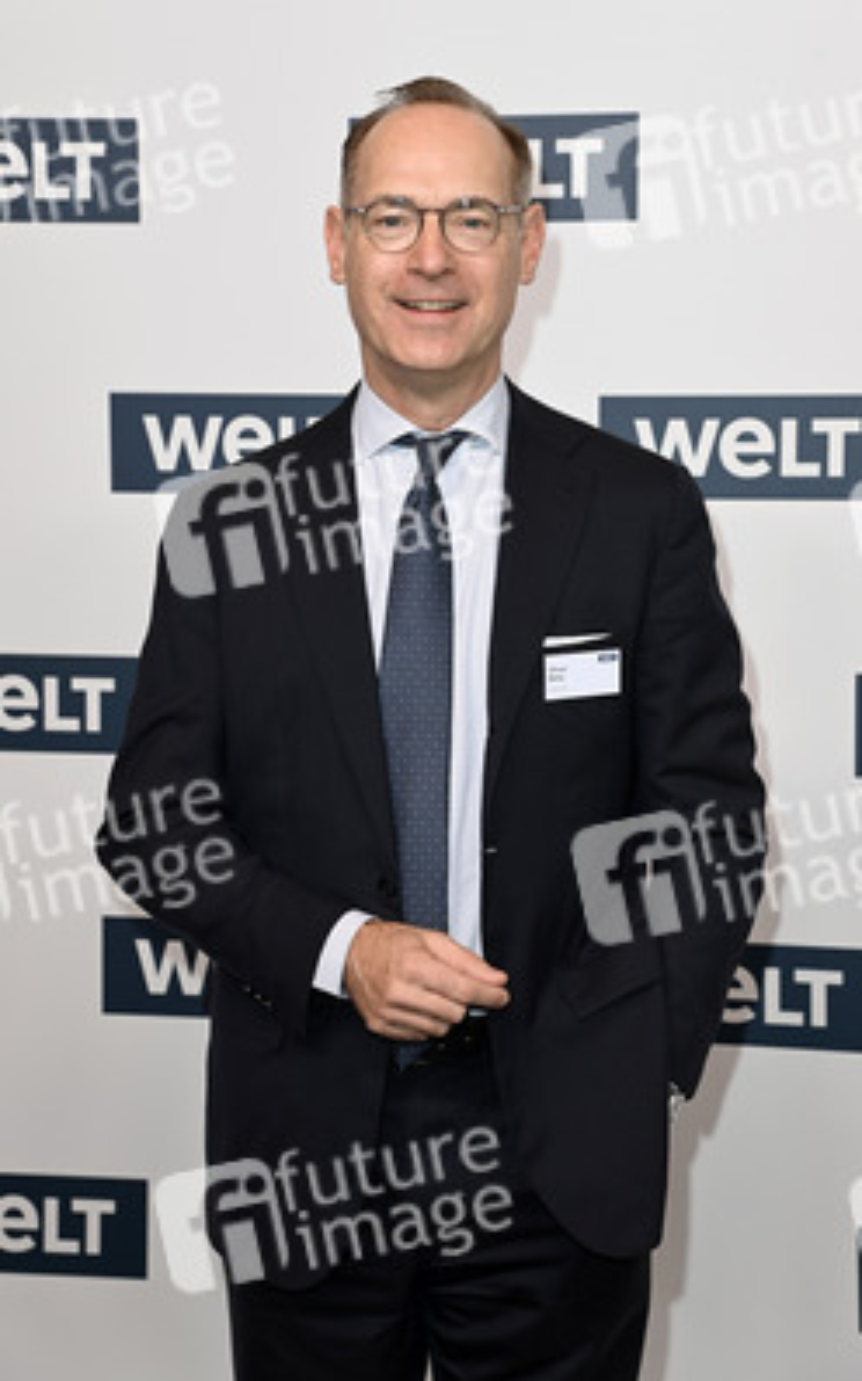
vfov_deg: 25.8
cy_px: 689
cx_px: 434
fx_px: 3008
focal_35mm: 80
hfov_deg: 16.3
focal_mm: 78
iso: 1600
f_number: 6.3
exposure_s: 1/200
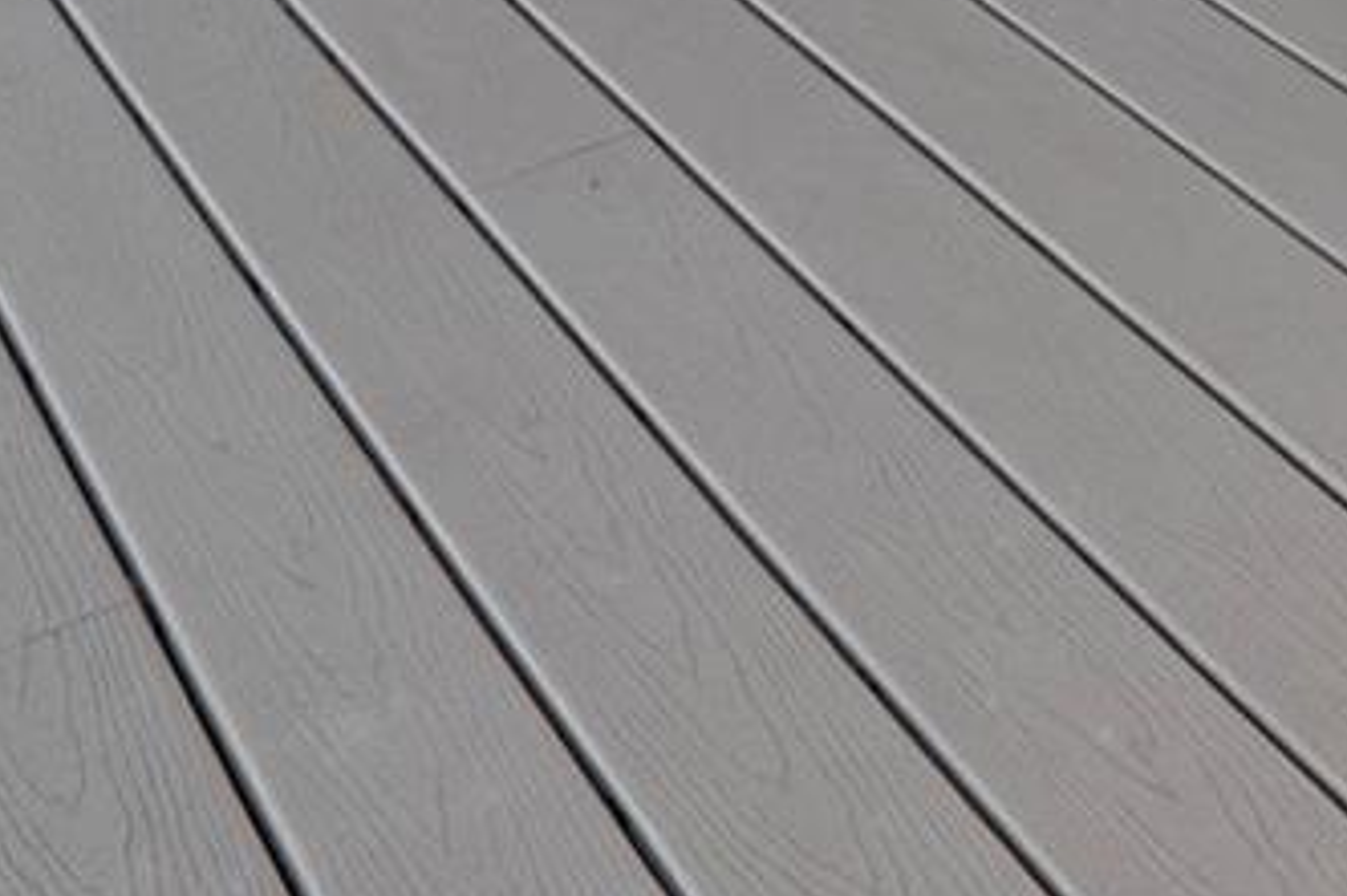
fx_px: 2767
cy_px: -1385
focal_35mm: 74
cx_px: 2288
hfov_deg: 20.8
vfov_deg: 12.9
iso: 400
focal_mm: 12
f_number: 9
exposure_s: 1/30
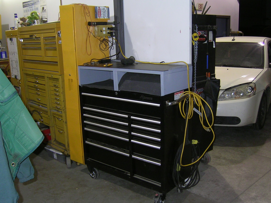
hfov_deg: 51.4
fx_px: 282
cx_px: 136
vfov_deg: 39.7
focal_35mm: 36
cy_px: 102
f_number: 2.8
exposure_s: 1/30
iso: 100
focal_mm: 5.6
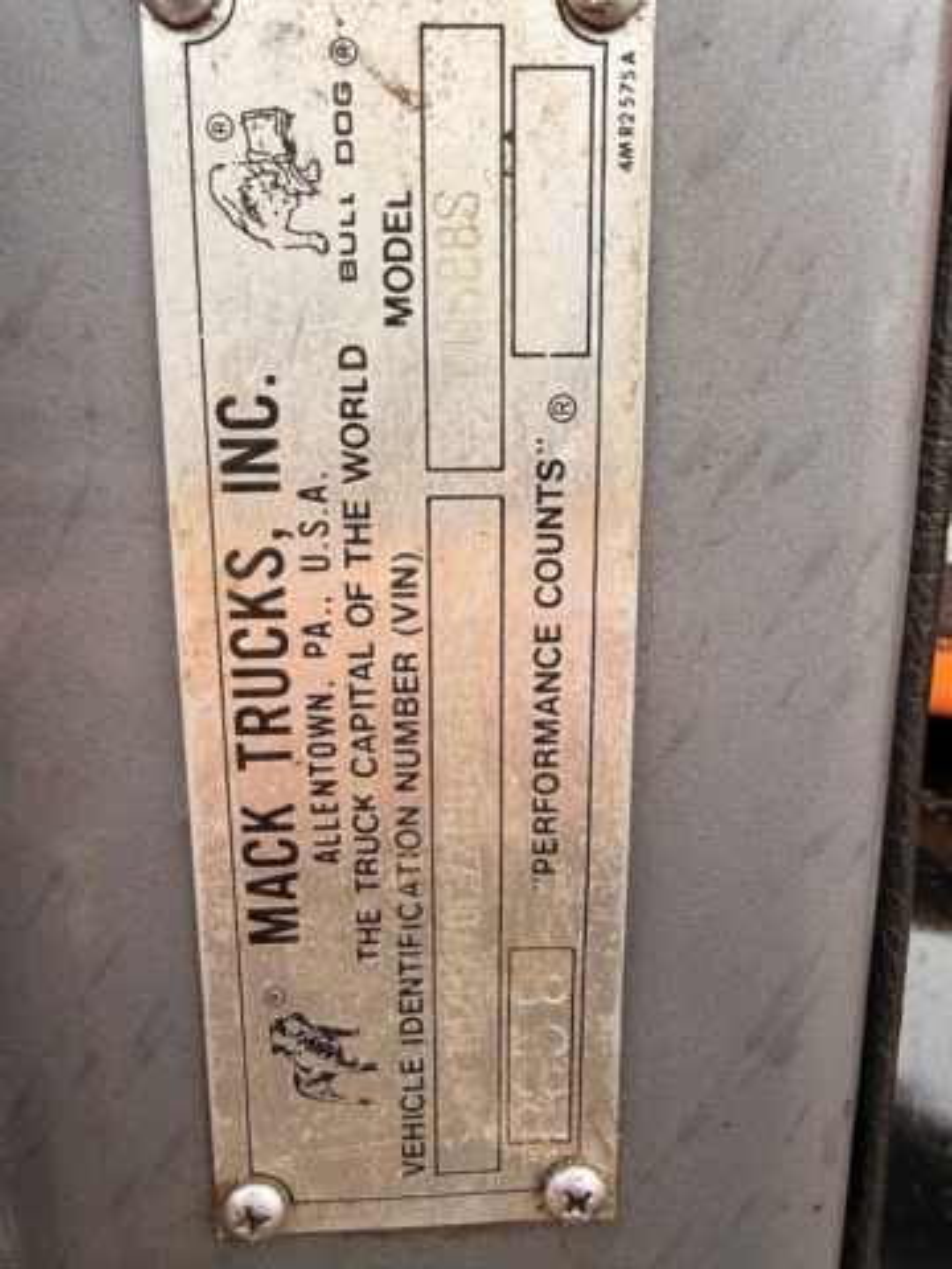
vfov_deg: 67.3
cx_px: 476
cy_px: 634
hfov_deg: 53.1
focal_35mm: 26
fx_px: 953
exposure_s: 1/121
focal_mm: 2.22
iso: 50
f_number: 2.2
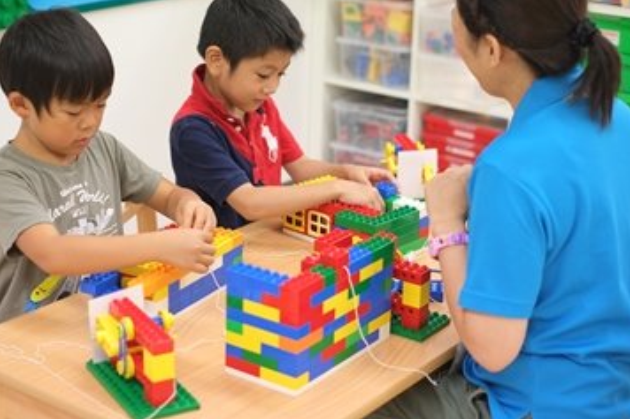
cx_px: 280
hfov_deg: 30.1
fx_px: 1172
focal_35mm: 67
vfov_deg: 20.3
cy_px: 177
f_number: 1.8
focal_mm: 35
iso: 400
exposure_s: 1/200
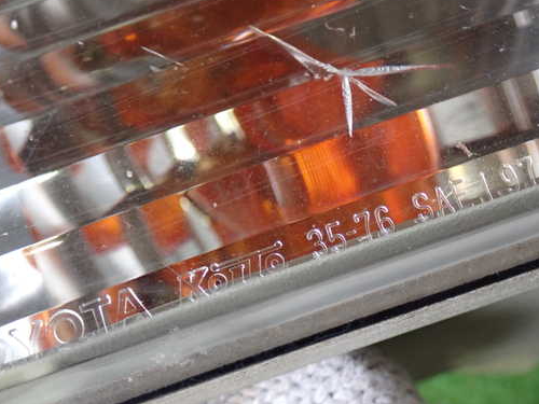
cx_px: 299
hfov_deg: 32.2
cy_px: 200
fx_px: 934
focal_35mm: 60
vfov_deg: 24.4
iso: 800
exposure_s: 1/40
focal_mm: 9.01
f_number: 3.2
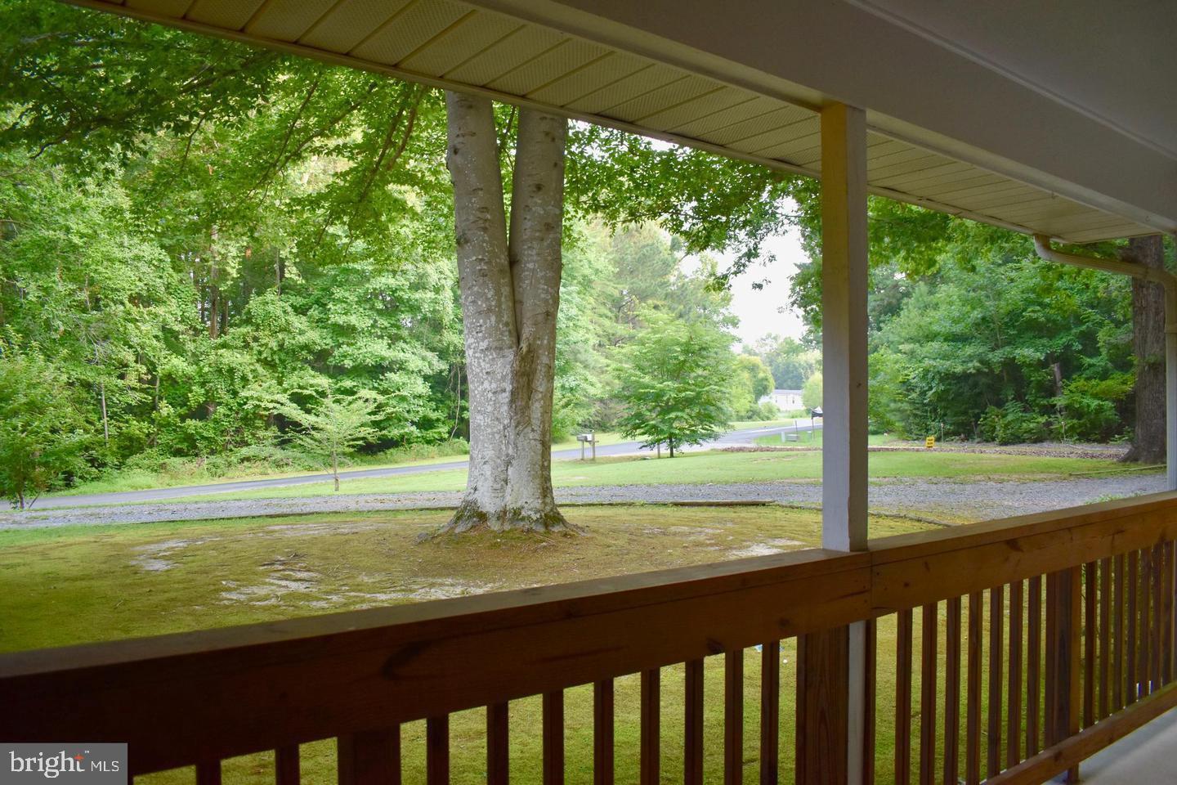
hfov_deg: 67.4
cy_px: 392
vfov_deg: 47.9
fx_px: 883
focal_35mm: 27
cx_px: 588
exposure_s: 1/250
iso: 500
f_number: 3.5
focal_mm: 18
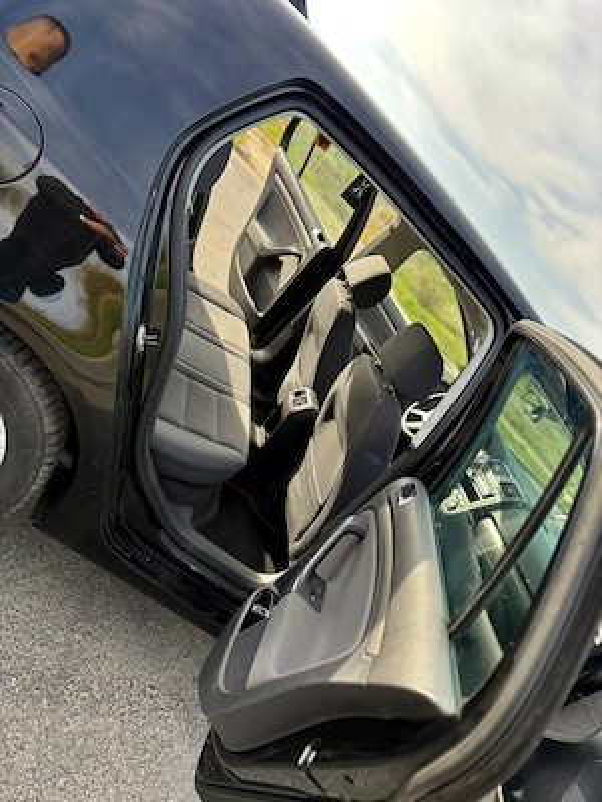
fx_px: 603
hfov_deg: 53.1
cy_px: 401
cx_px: 301
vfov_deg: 67.3
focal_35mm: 26
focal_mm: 5.96
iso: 50
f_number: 1.6
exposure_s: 1/475
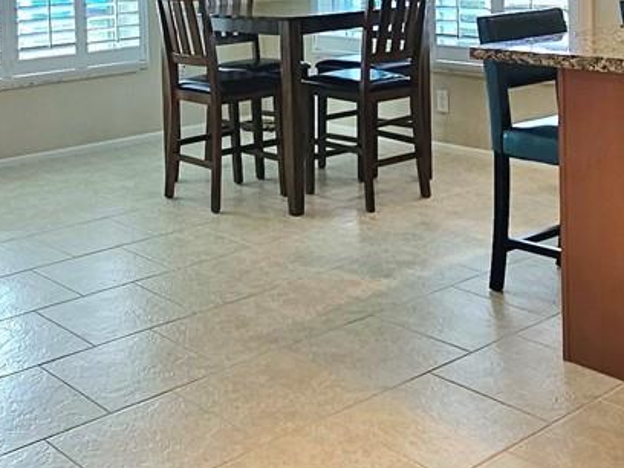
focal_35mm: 51
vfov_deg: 26.6
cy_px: -26
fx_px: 919
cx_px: 210
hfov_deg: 37.1
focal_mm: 2.2
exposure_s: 1/60.2
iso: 80
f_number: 2.2
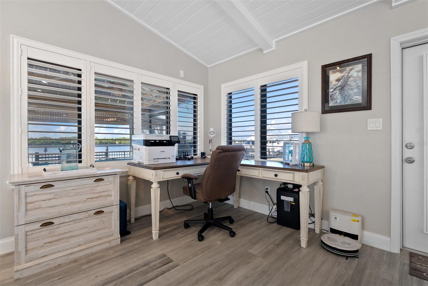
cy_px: 143
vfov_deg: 73.8
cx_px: 214
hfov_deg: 96.7
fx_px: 190
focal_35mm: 16
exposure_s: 1/8
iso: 250
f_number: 8
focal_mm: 16
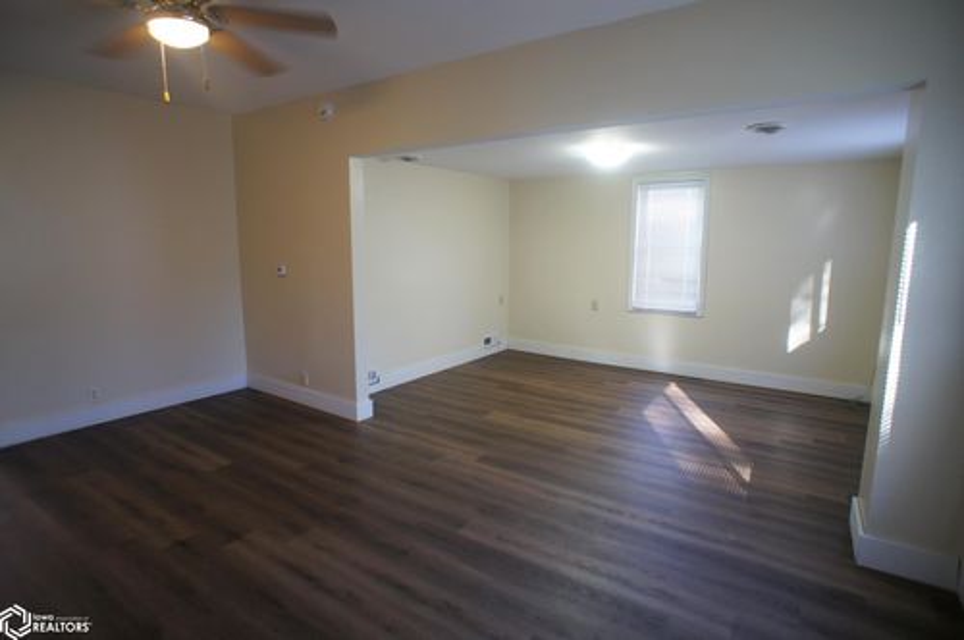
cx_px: 482
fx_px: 642
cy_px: 320
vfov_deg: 53.0
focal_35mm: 24
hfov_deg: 73.8
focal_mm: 16
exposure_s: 1/30
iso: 200
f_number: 2.8
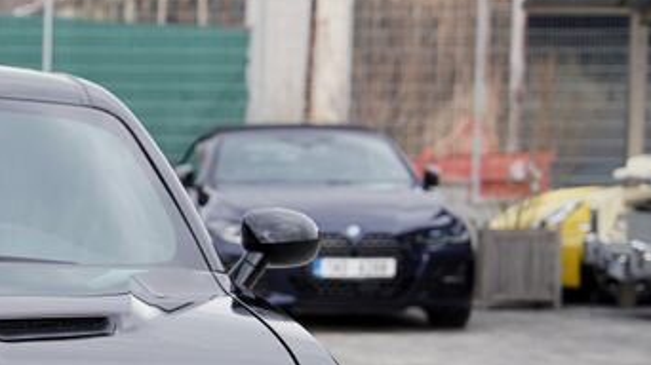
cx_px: -171
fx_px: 3192
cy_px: 423
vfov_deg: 6.5
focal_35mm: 185
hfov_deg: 11.4
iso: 100
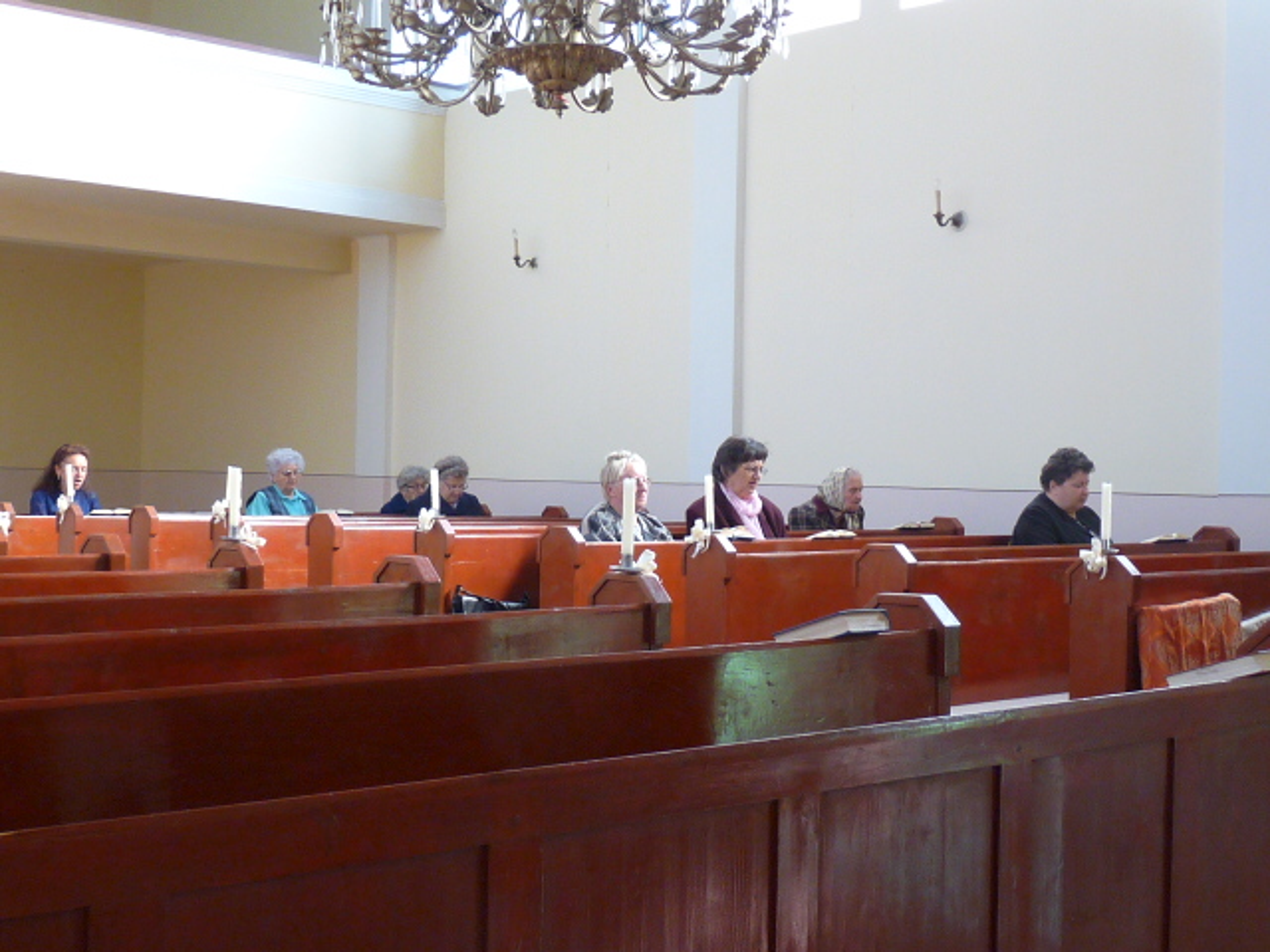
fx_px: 1871
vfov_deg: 28.6
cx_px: 635
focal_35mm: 51
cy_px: 476
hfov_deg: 37.5
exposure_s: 1/30
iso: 200
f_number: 2.8
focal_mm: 5.2
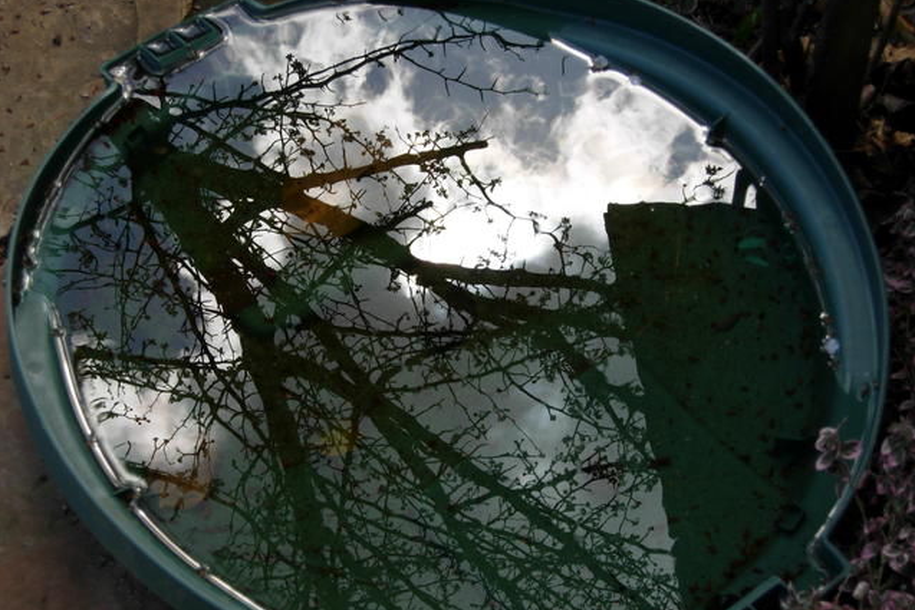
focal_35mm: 93
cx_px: 458
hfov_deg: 21.9
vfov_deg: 14.7
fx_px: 2364
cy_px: 326
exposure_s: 1/111
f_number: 4.8
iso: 50
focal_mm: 18.6
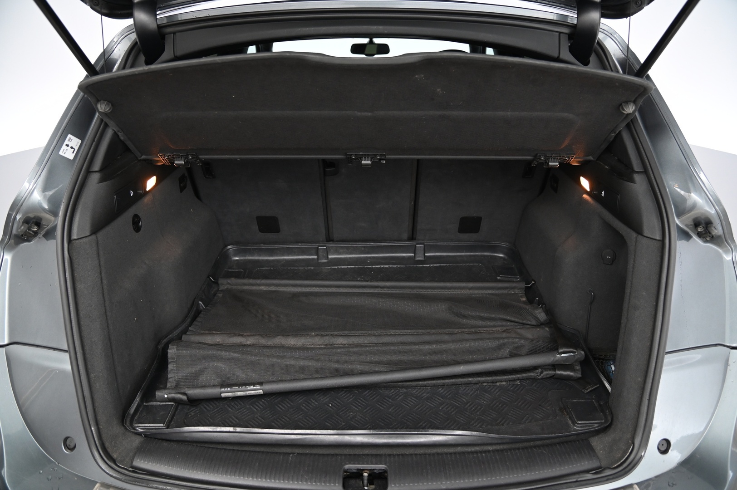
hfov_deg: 73.8
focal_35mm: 24
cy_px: 245
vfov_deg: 53.1
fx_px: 491
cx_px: 368
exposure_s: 1/40
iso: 2000
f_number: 4
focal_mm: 24
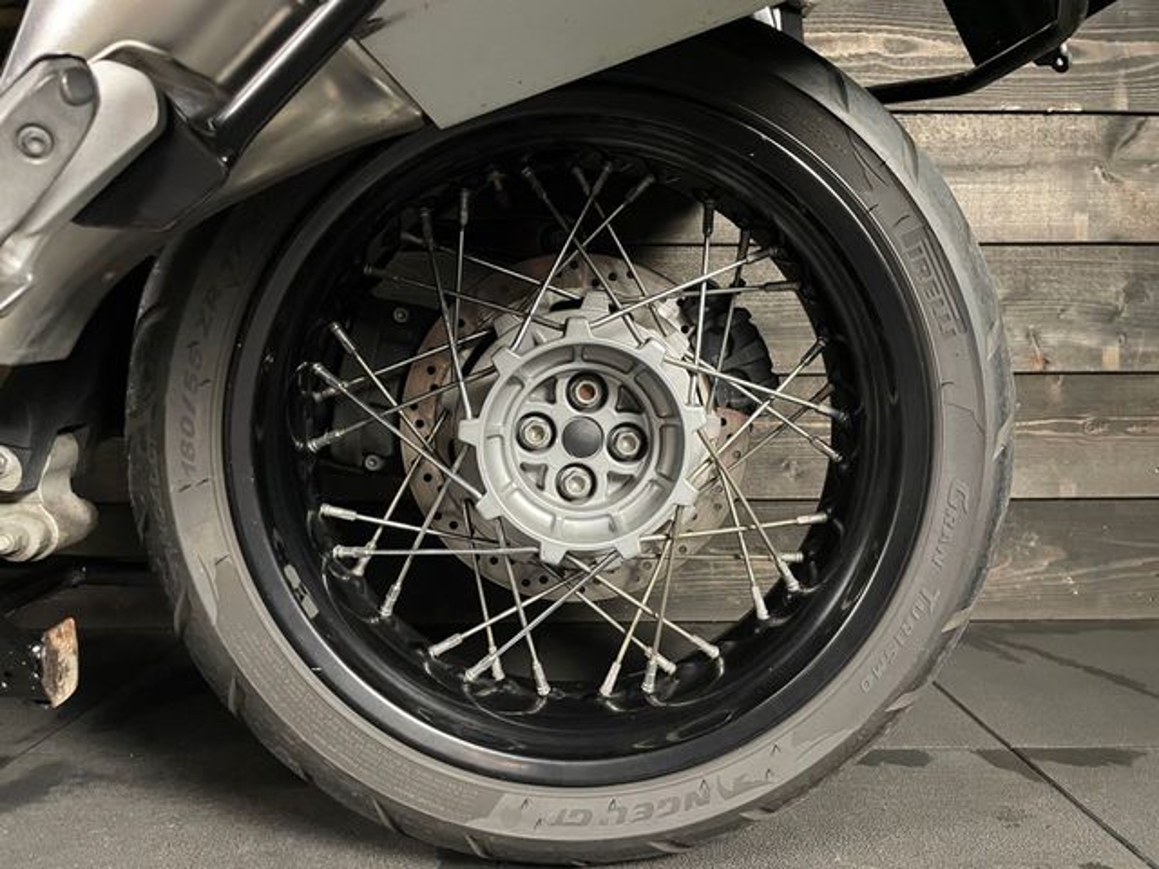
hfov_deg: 67.3
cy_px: 434
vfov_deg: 53.1
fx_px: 871
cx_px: 580
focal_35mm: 26
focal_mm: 4.2
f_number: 1.6
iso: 500
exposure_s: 1/25
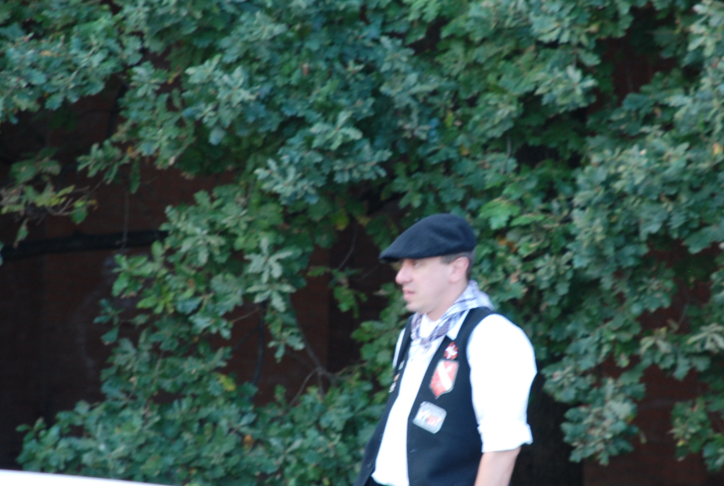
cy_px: 285
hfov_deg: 6.4
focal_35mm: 321
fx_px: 6465
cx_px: 450
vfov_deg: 4.3
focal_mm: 135
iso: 400
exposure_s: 1/25
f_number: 5.6
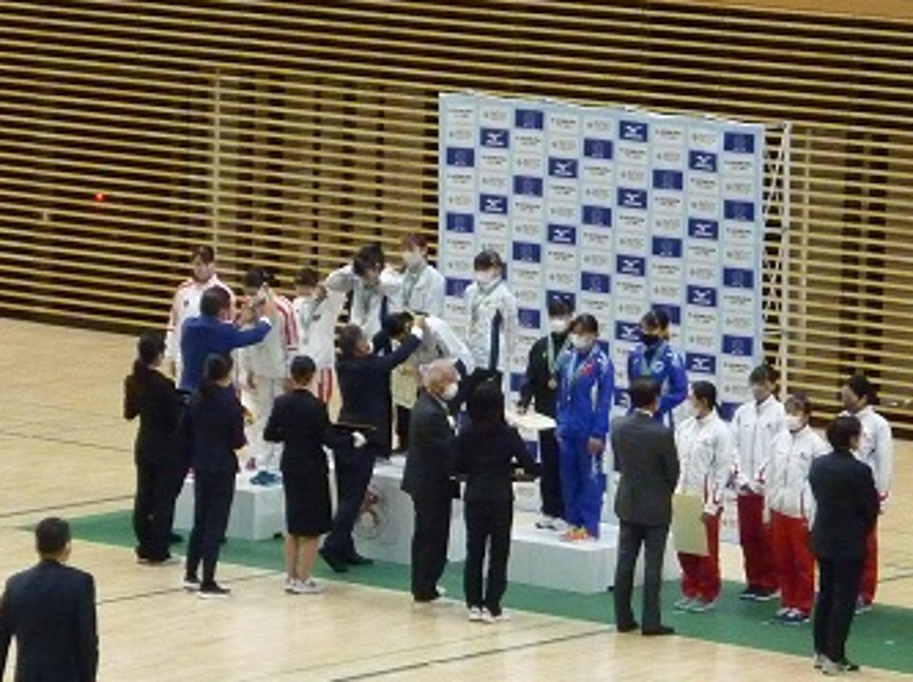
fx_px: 6850
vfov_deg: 5.7
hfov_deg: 7.6
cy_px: 355
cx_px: 484
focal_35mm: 260
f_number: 5.9
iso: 800
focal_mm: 22
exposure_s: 1/60
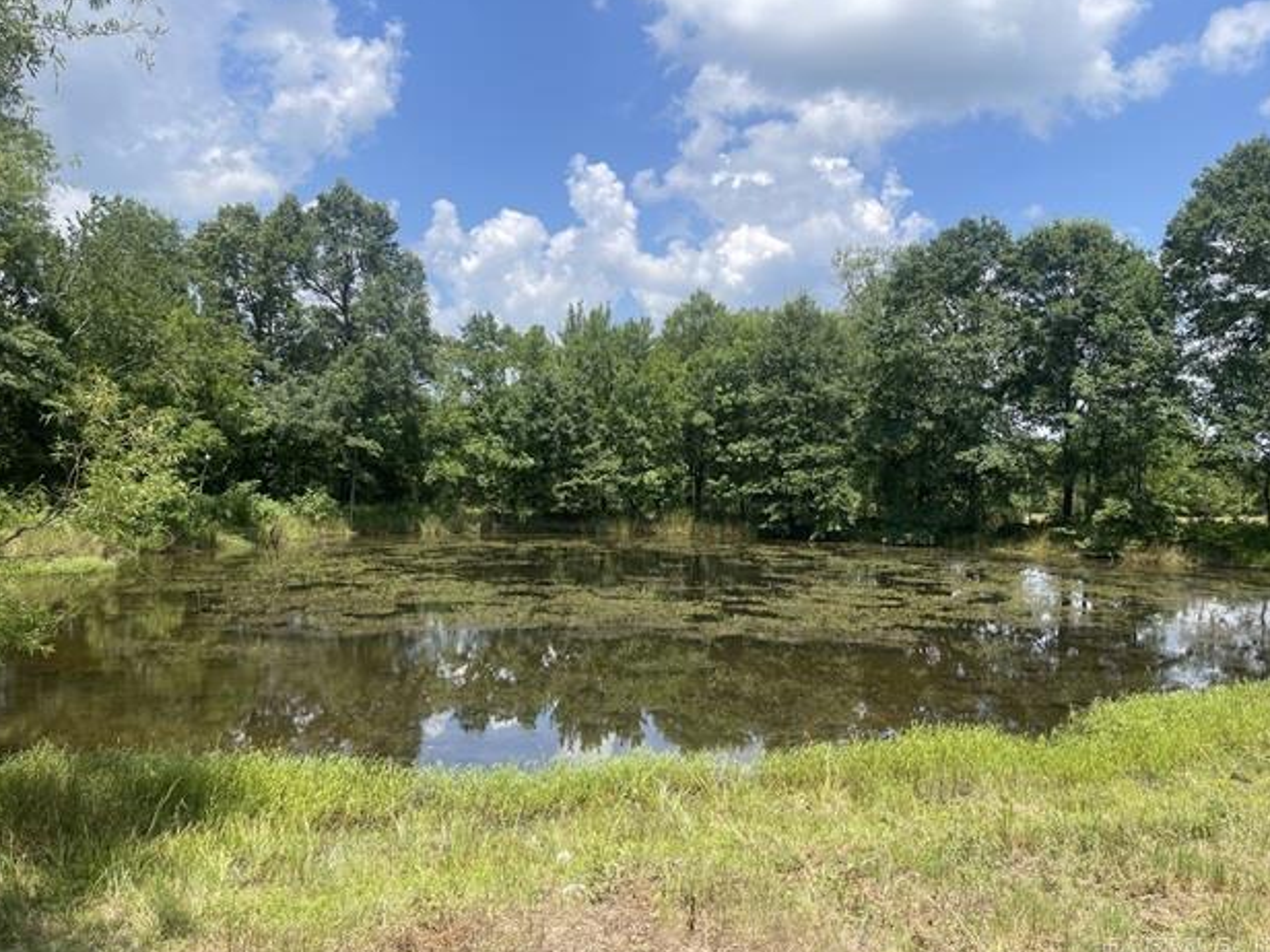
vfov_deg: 51.4
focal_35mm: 27
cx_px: 649
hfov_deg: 65.3
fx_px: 991
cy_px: 482
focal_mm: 5.1
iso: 50
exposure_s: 1/3344
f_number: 1.6
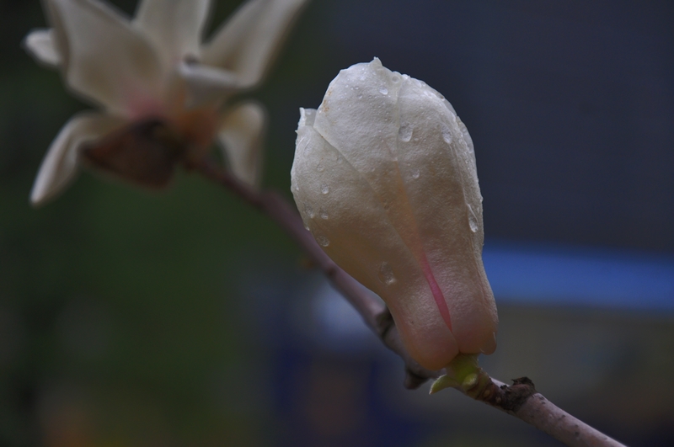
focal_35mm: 158
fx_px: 2945
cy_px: 224
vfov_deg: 8.7
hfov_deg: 13.1
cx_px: 337
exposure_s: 1/200
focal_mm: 105
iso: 400
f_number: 5.6
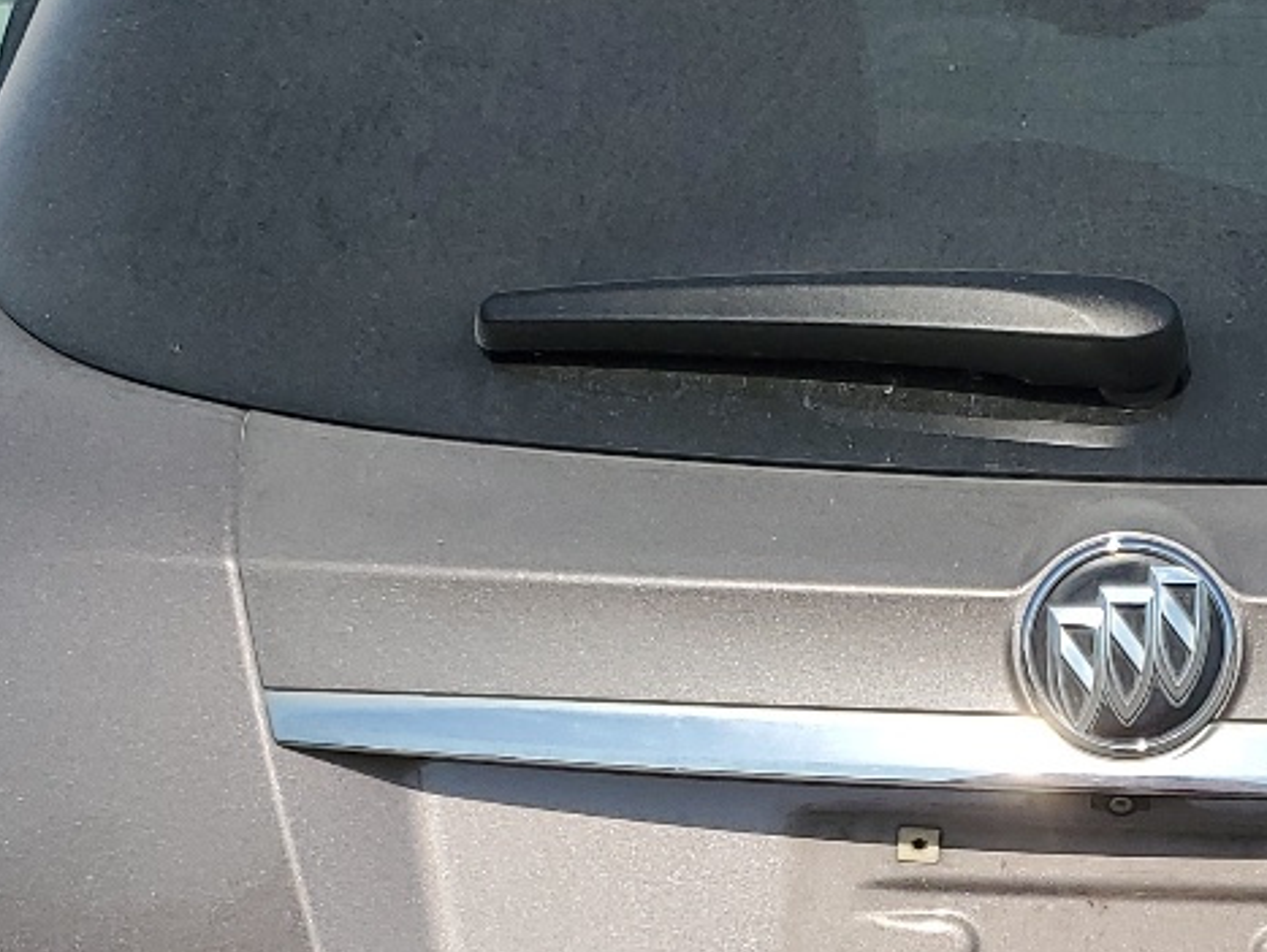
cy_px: 911
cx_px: 1058
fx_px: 3260
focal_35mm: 89
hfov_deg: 21.6
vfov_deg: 16.3
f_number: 1.5
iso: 50
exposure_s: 1/5000
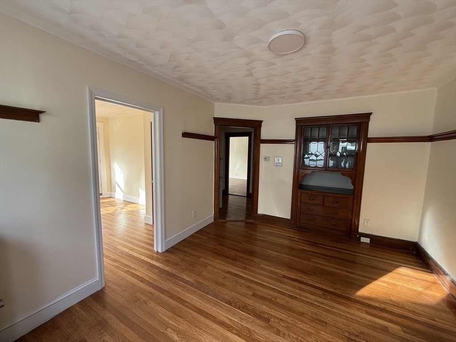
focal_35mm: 14
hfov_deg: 102.1
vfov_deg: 85.7
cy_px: 171
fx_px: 184
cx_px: 228
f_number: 2.2
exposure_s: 1/99
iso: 80
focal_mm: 2.22
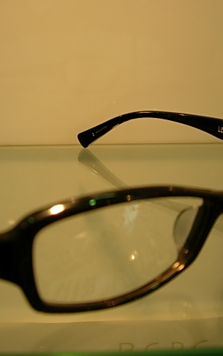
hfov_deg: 24.0
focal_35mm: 54
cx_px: 114
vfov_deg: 37.5
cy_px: 178
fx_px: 525
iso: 64
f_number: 2.8
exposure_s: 1/87.9
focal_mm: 7.8
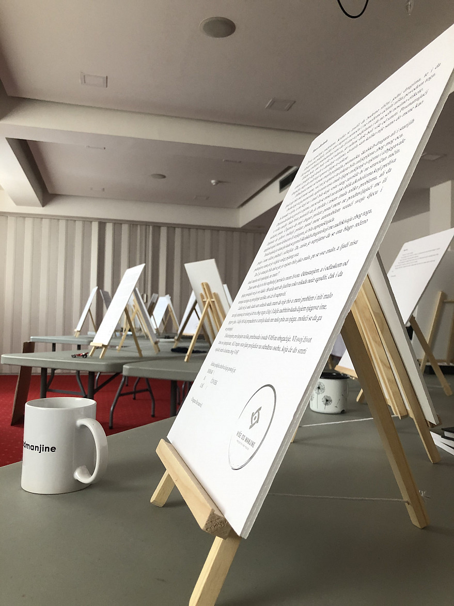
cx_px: 227
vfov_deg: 63.4
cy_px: 303
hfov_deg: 49.7
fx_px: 490
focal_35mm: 28
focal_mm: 4
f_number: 1.8
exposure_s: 1/30
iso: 40
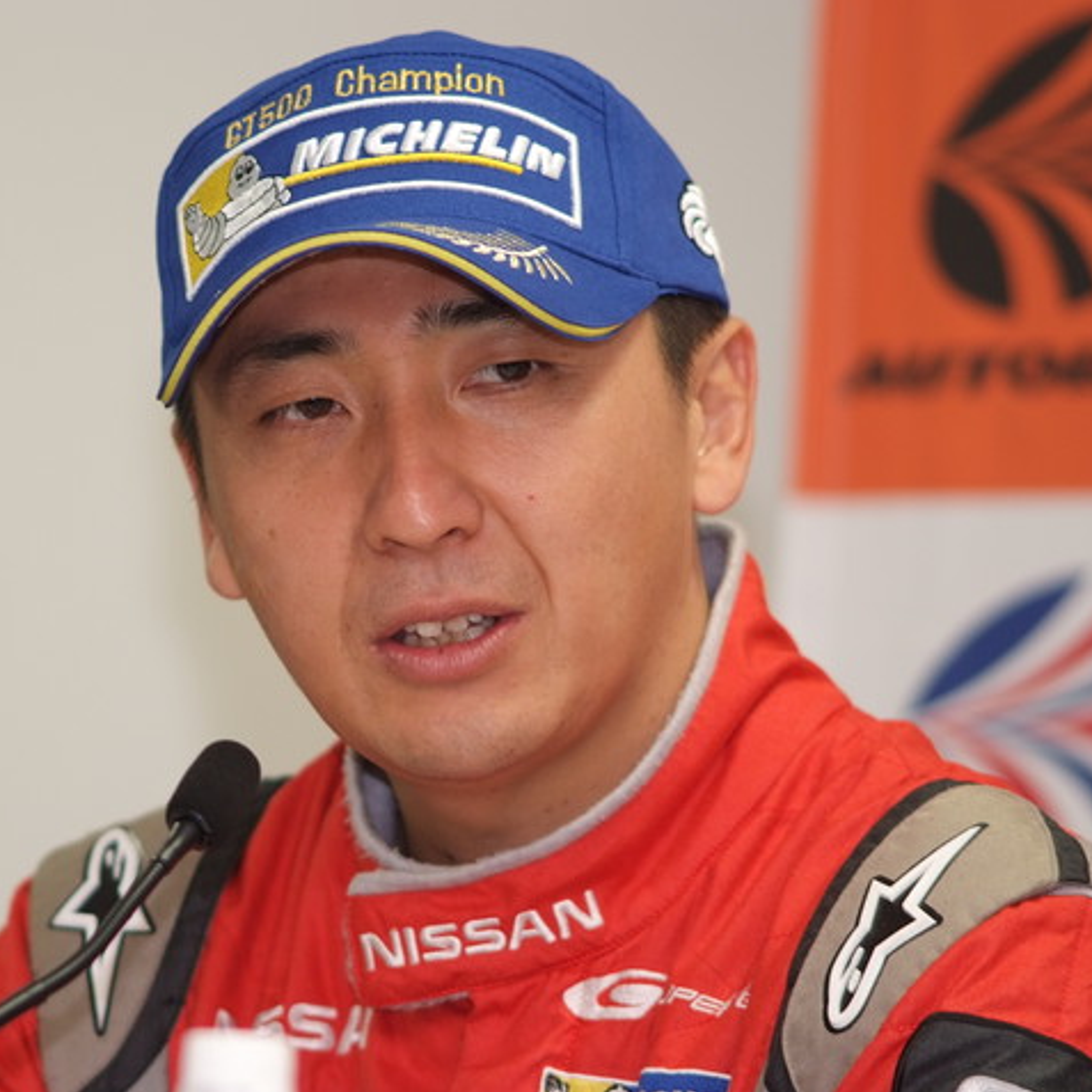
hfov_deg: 5.1
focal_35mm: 346
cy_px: 547
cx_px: 330
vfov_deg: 5.1
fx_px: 12349
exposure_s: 1/125
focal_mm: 180
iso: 400
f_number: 2.8
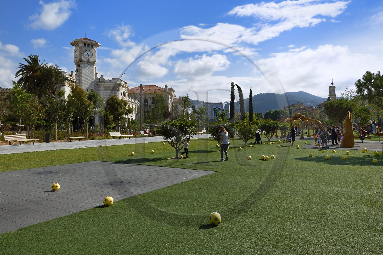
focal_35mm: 27
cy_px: 128
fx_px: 287
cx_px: 192
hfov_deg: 67.4
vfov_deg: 47.9
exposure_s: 1/250
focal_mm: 27
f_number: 14
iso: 200
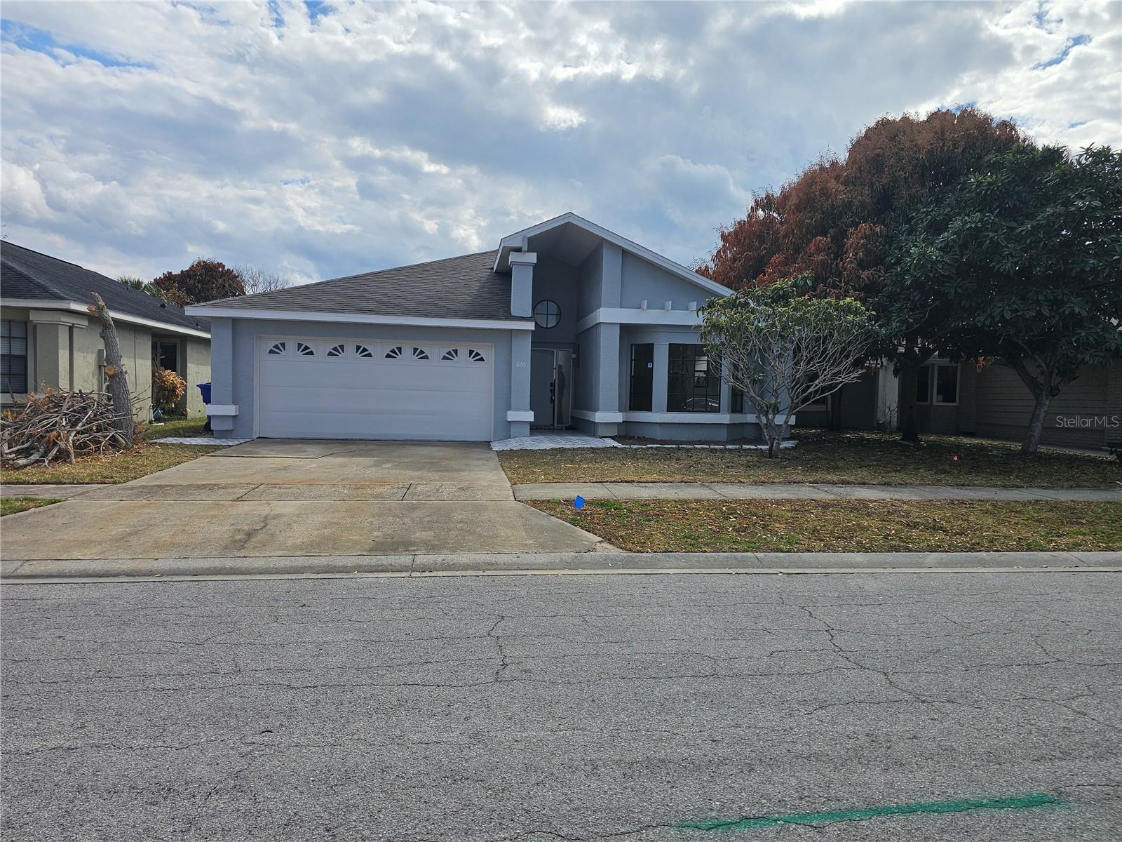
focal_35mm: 23
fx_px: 745
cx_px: 561
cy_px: 421
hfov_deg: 73.9
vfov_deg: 58.9
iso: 12
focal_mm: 6.3
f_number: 1.7
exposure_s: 1/1636
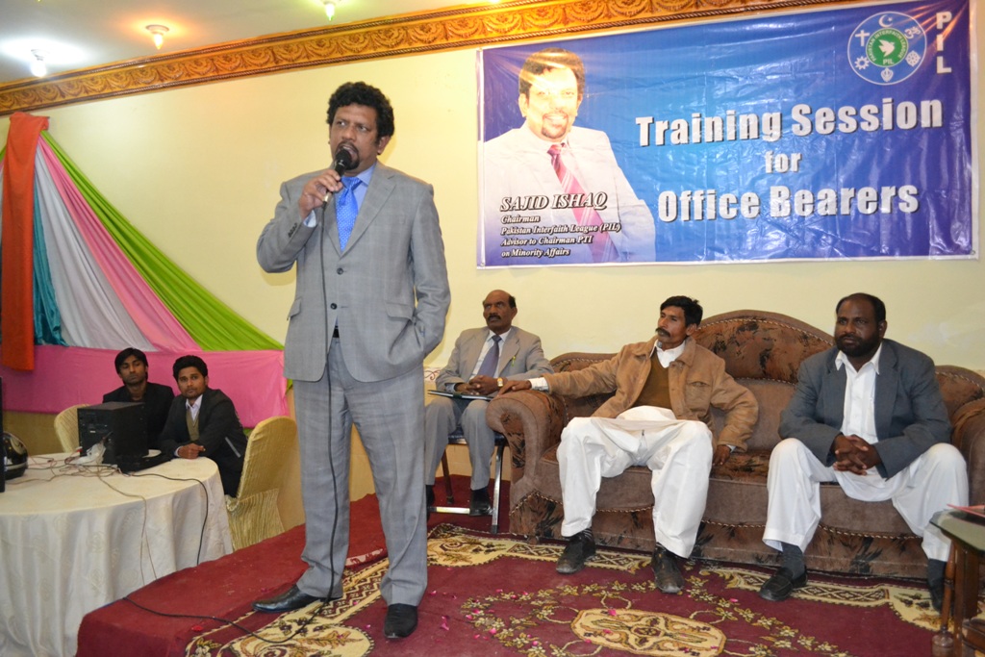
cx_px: 492
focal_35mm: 27
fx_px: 739
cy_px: 328
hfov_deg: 67.4
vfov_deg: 47.9
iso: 3200
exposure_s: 1/60
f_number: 3.5
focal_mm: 18
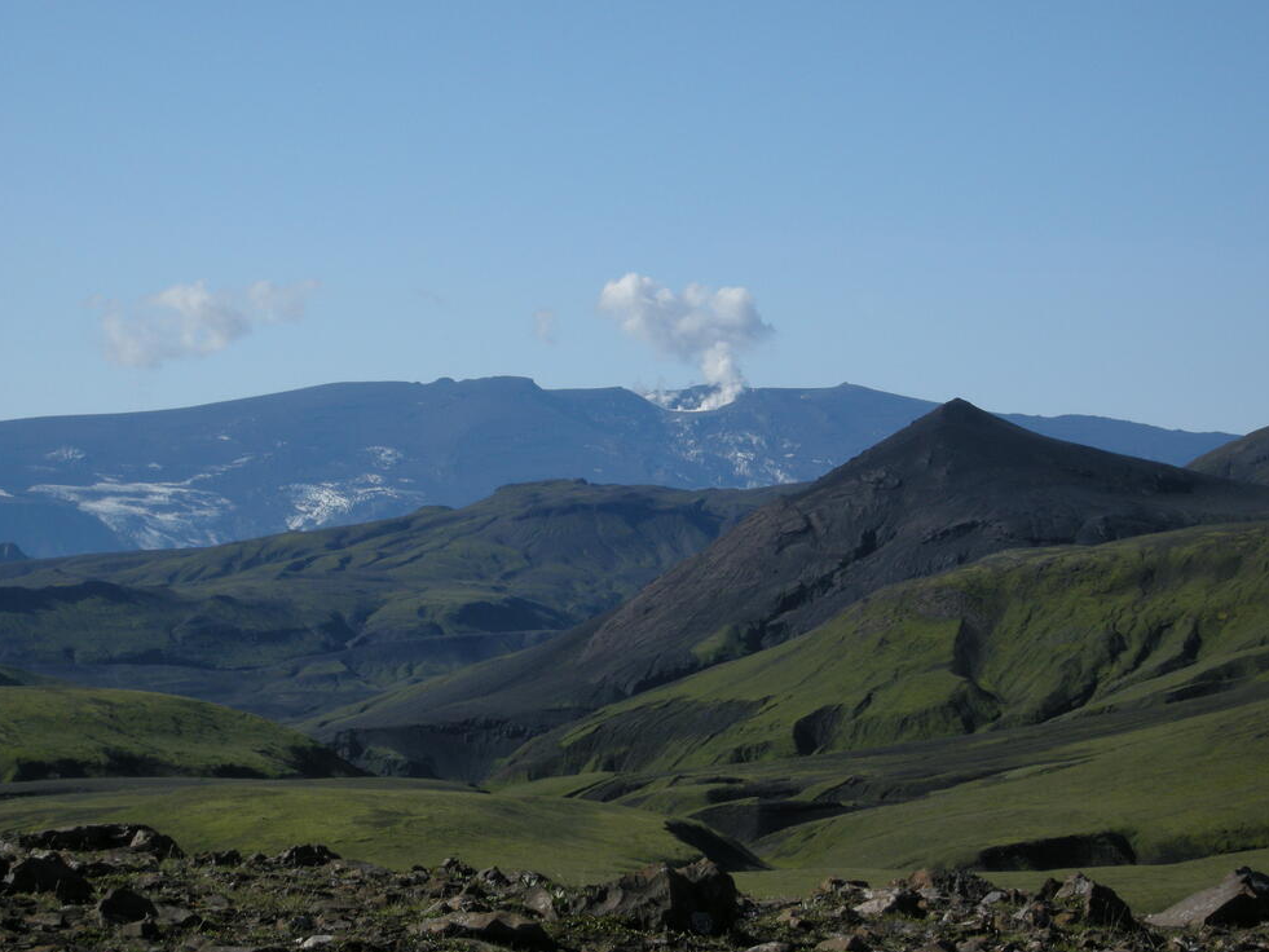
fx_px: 4400
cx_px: 656
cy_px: 485
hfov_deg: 16.4
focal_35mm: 120
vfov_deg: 12.4
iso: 100
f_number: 7.9
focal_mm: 24.5
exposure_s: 1/392
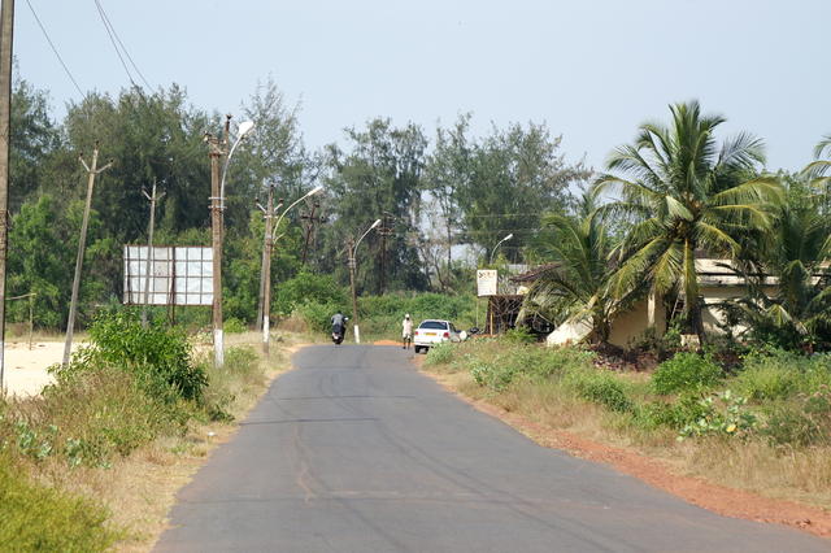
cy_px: 276
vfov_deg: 9.1
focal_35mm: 150
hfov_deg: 13.7
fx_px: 3461
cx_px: 416
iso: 200
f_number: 8
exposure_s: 1/640
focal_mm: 100
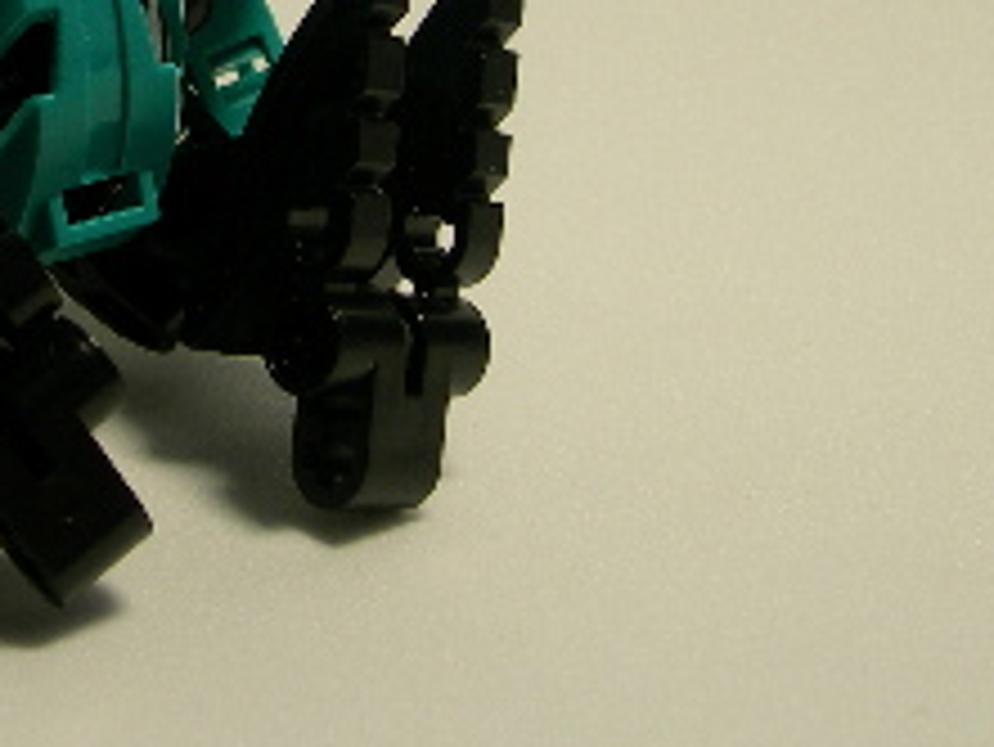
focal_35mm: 110
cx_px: 22
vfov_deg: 13.1
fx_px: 3160
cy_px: -130
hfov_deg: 17.5
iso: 50
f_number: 2.8
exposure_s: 1/29
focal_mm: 7.8
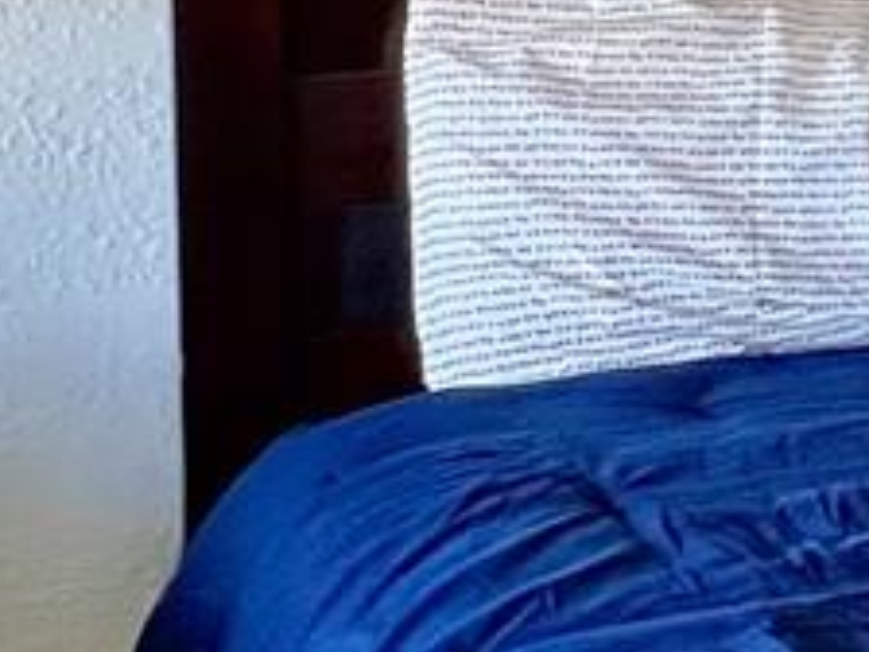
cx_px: 1707
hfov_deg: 16.4
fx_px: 2335
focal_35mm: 93
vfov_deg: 15.5
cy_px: -62
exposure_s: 1/120
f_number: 1.8
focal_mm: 1.57
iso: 200
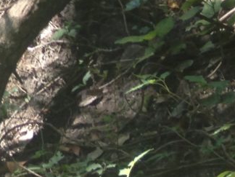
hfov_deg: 8.6
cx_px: -372
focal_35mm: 204
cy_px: -248
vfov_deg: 6.9
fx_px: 1385
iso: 50
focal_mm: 4.12
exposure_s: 1/120
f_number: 2.4
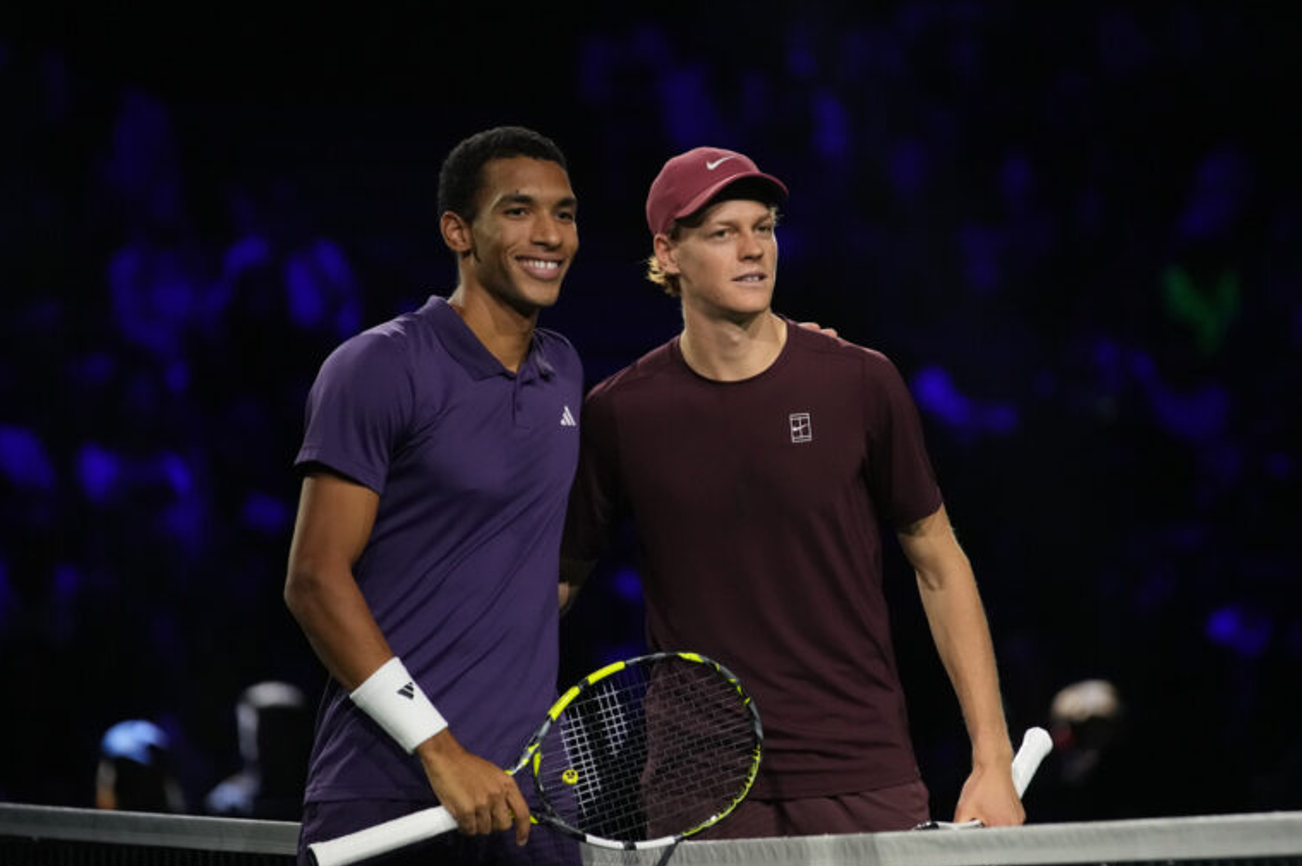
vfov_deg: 5.3
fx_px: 9433
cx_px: 770
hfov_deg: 7.9
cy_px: 415
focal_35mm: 261
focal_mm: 198
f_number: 2.8
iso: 3200
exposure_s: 1/2000
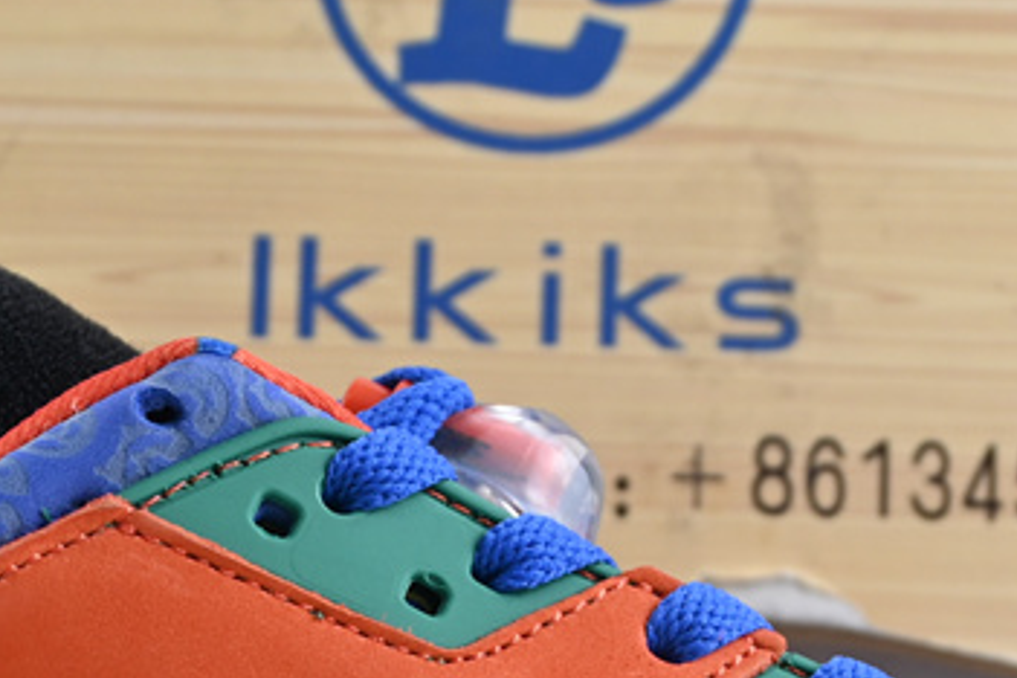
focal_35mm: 149
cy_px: 890
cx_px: 461
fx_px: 4201
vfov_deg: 9.1
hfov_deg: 13.8
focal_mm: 29
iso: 100
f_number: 4.8
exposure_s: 1/40
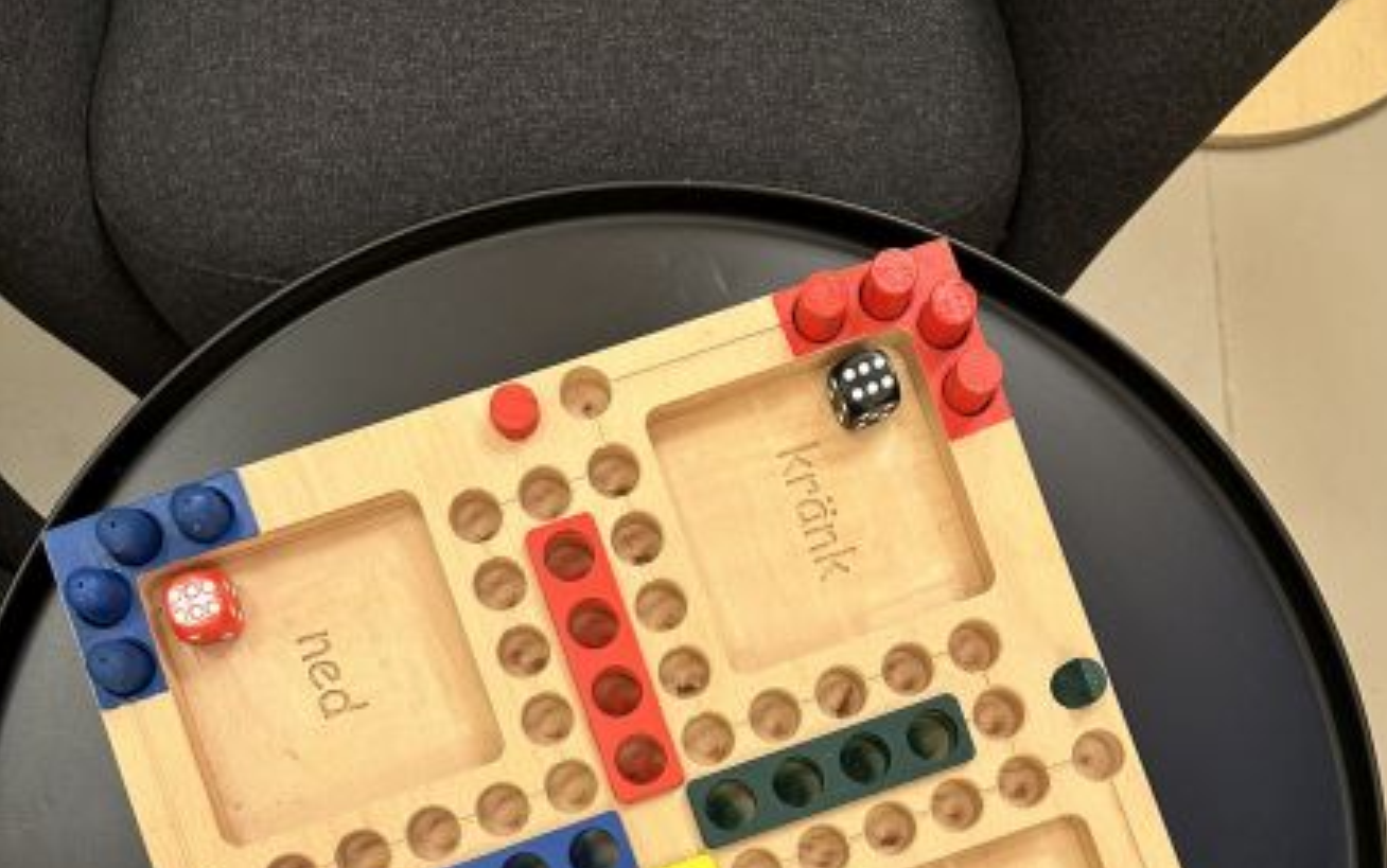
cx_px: 713
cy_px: 849
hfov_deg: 55.3
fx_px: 1324
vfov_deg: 33.5
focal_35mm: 35
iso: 200
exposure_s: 1/50
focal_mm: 6.86
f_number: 1.78
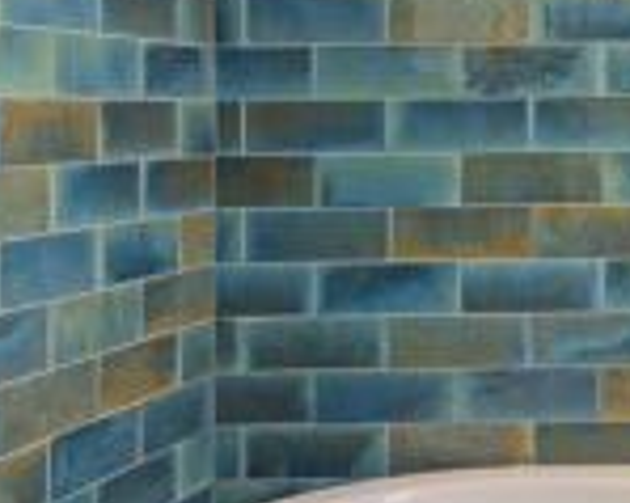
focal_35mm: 75
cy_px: 133
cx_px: 884
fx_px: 1398
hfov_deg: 22.0
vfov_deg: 20.3
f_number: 10
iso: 500
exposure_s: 1/15
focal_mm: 25
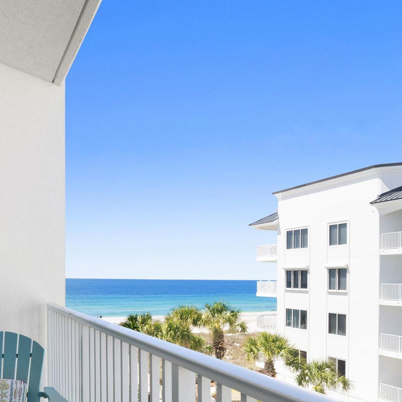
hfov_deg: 44.9
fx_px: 486
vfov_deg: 44.1
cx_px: 189
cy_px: 275
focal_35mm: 37
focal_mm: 14
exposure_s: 1/250
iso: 400
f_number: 11
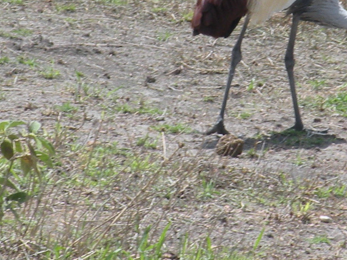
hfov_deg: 2.7
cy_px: 67
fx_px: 7426
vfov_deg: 2.0
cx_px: 224
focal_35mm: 741
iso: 64
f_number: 6.3
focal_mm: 33.3
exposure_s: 1/253
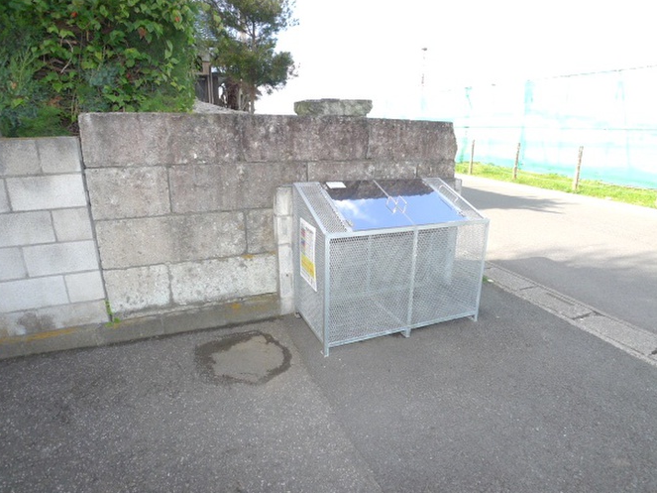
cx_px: 334
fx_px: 361
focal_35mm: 19
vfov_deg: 68.7
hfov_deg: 84.7
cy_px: 251
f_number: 2.8
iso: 100
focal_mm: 3.9
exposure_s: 1/400
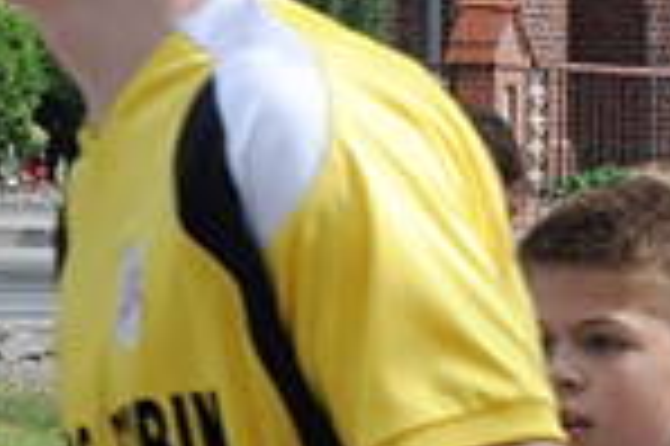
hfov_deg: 6.0
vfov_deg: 4.2
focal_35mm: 325
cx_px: 1848
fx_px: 6042
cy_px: 619
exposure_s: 1/500
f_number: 11
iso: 800
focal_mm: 38
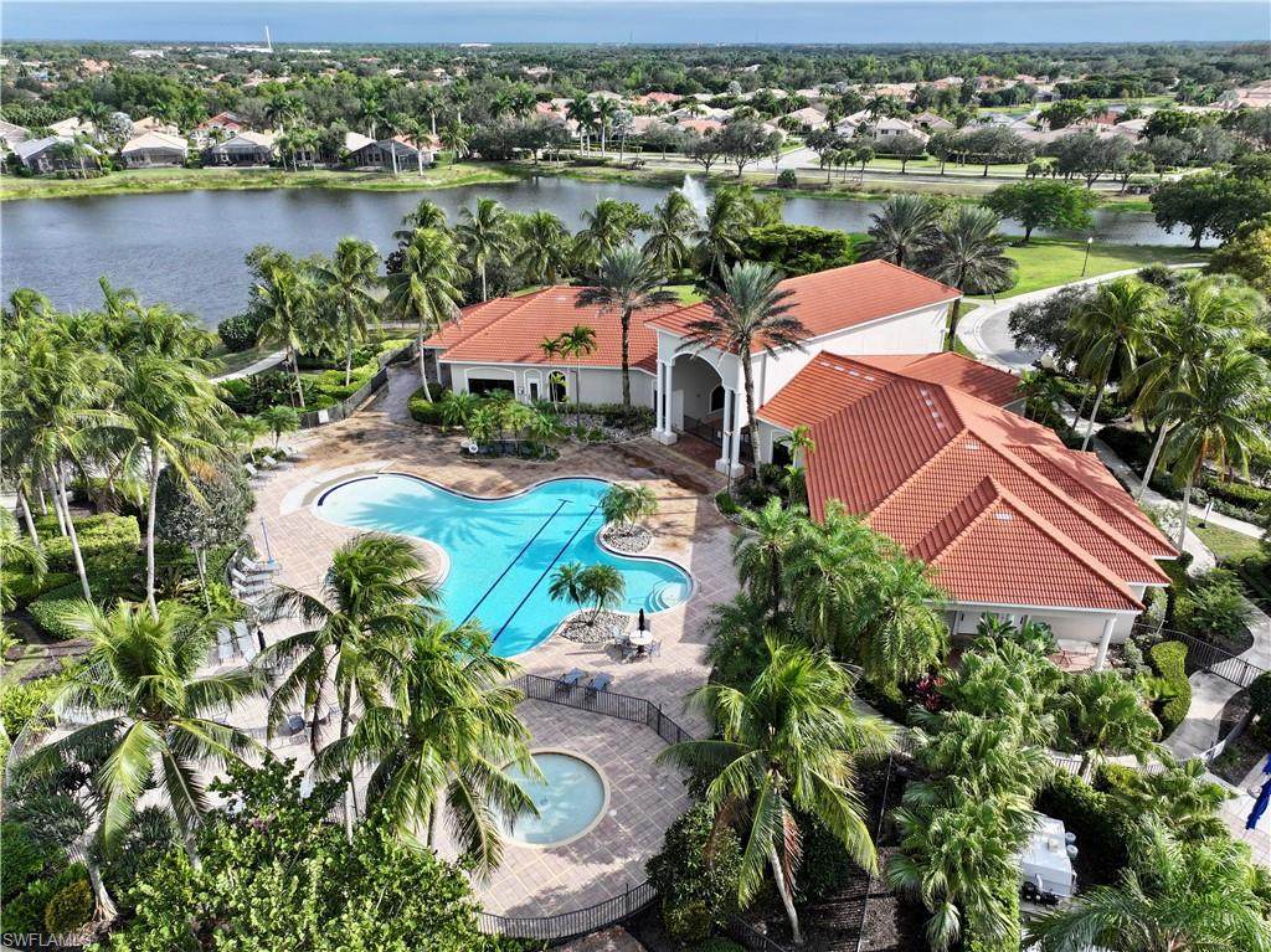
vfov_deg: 56.8
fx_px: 881
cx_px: 636
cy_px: 476
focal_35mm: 24
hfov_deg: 71.6
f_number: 2.8
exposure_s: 1/1250
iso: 110
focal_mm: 12.29
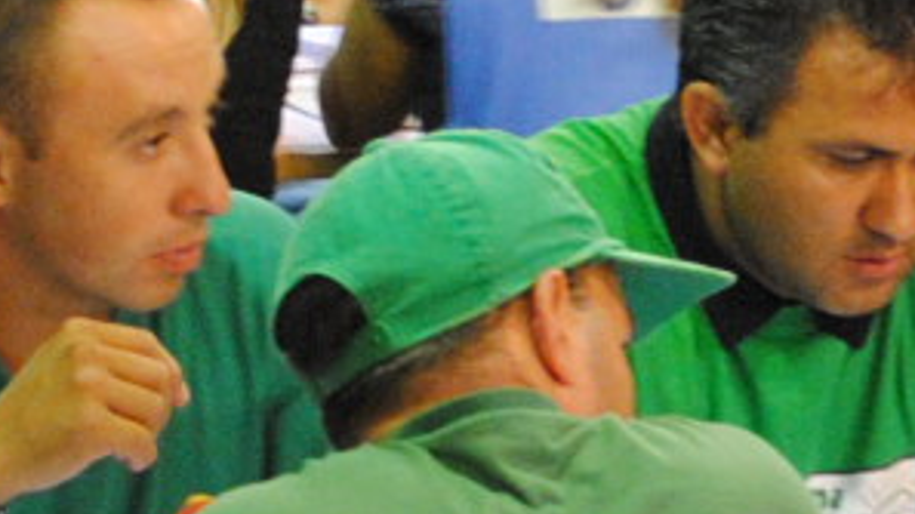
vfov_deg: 3.9
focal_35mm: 308
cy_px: 579
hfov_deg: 7.0
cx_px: 773
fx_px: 7472
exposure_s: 1/10
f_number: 4.5
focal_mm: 30
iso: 800
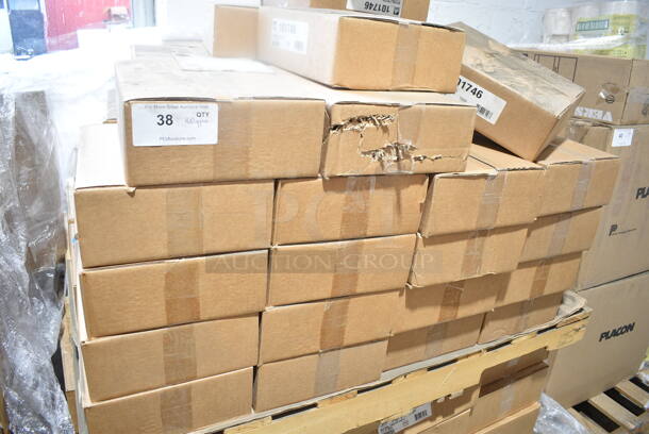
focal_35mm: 27
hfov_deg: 67.3
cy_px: 217
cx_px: 324
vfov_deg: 48.0
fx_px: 487
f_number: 3.5
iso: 560
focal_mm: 18
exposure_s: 1/30
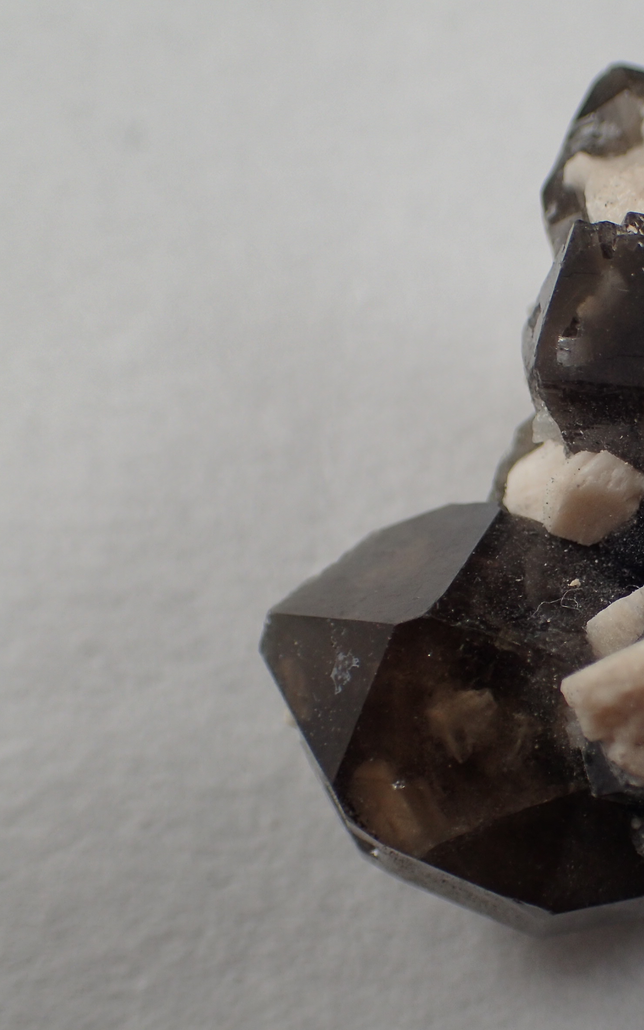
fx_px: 1600
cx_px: 659
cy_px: 514
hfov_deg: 21.8
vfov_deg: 35.7
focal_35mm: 57
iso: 100
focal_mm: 7.34
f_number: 2.8
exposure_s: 1/250
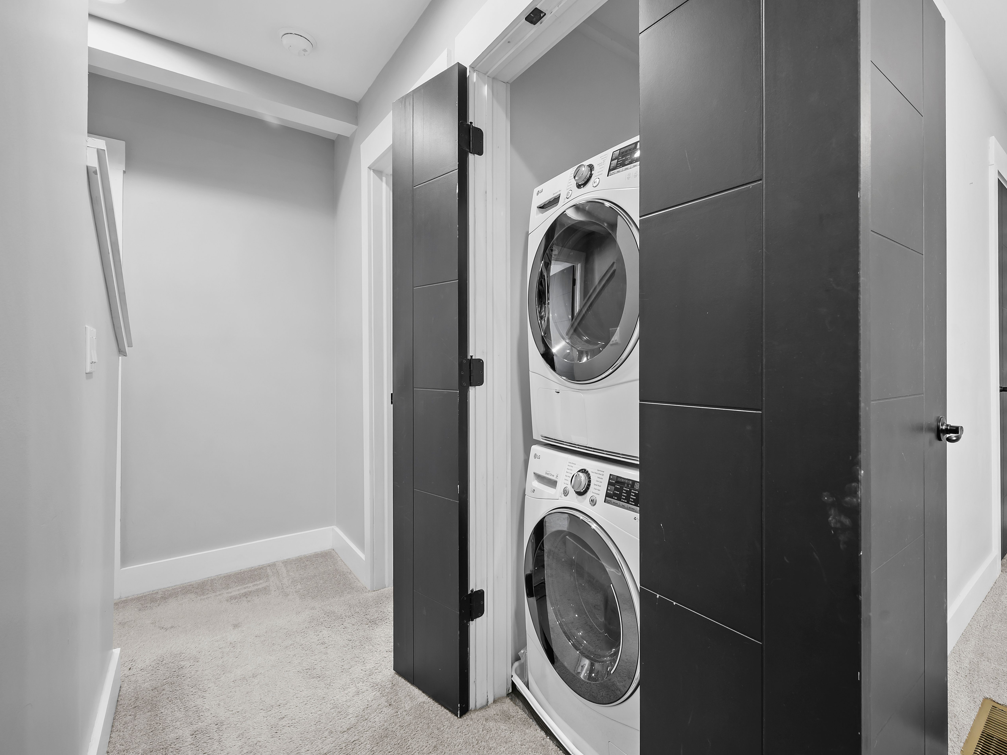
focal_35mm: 16
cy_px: 362
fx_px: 465
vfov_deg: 78.1
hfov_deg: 93.8
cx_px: 578
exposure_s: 1
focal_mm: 14
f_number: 8
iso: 400
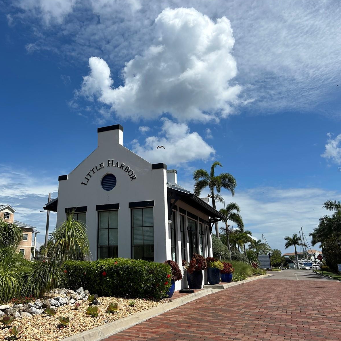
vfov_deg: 52.5
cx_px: 135
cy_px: 169
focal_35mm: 31
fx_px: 345
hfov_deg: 52.1
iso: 50
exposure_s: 1/7463
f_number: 1.5
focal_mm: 5.7
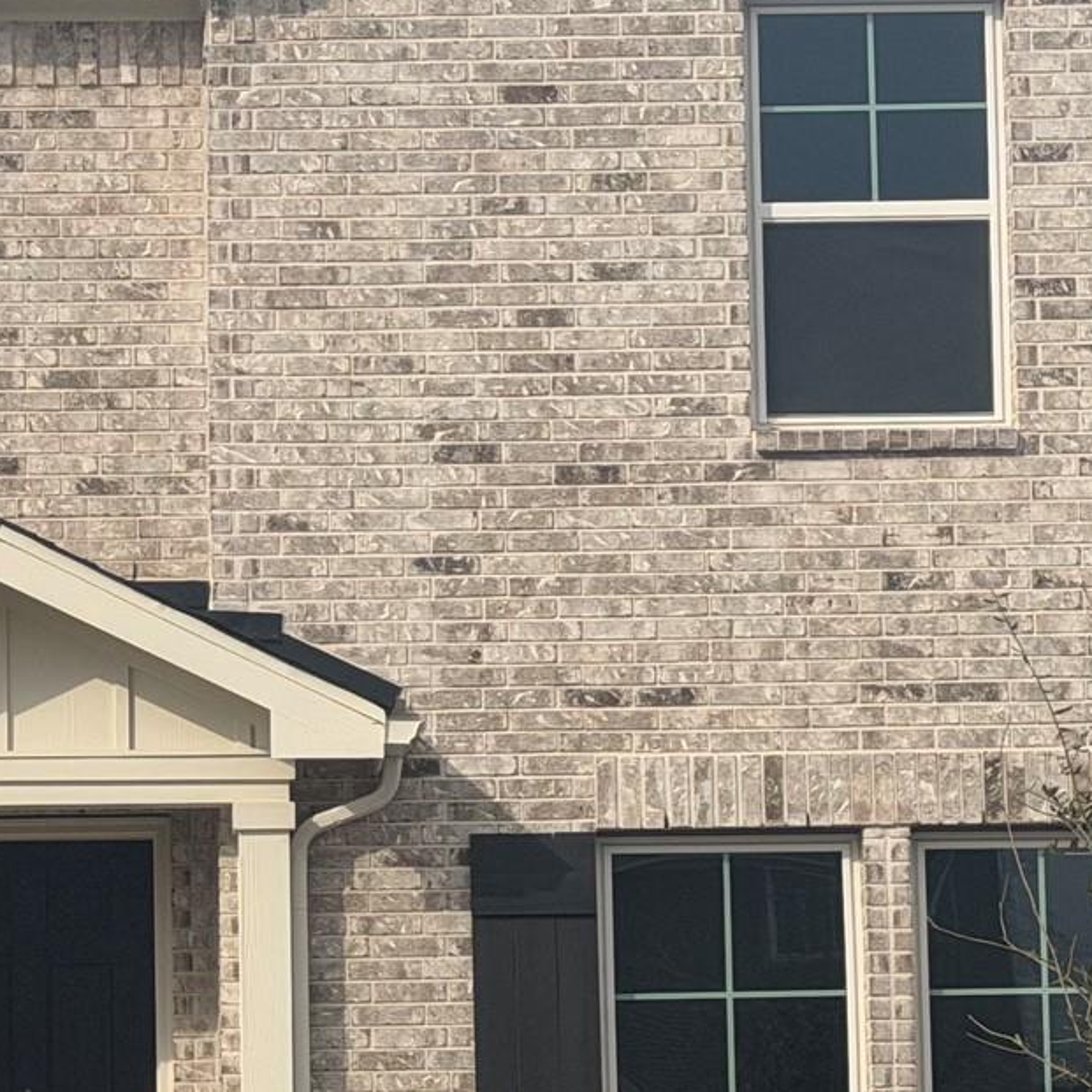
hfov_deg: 12.4
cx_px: 271
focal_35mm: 140
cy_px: 719
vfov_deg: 12.5
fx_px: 4997
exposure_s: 1/6536
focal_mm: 6.76
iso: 80
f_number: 1.78
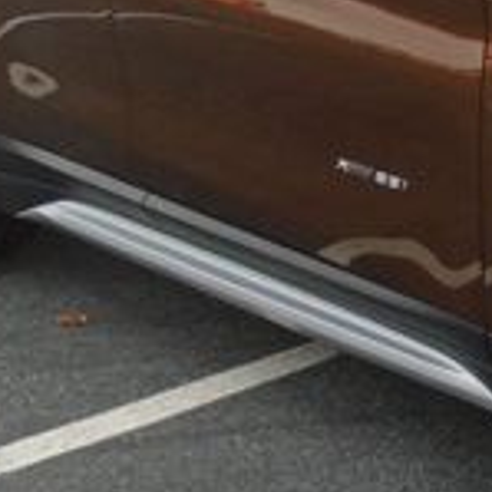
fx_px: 1592
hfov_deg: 16.0
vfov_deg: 17.4
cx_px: 746
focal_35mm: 99
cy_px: 86
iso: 100
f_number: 3.2
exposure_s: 1/200
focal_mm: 4.6
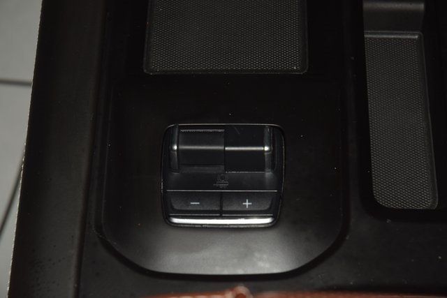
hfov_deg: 19.5
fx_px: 1304
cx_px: 224
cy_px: 149
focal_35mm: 105
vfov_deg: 13.0
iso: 100
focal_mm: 70
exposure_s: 1/125
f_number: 8
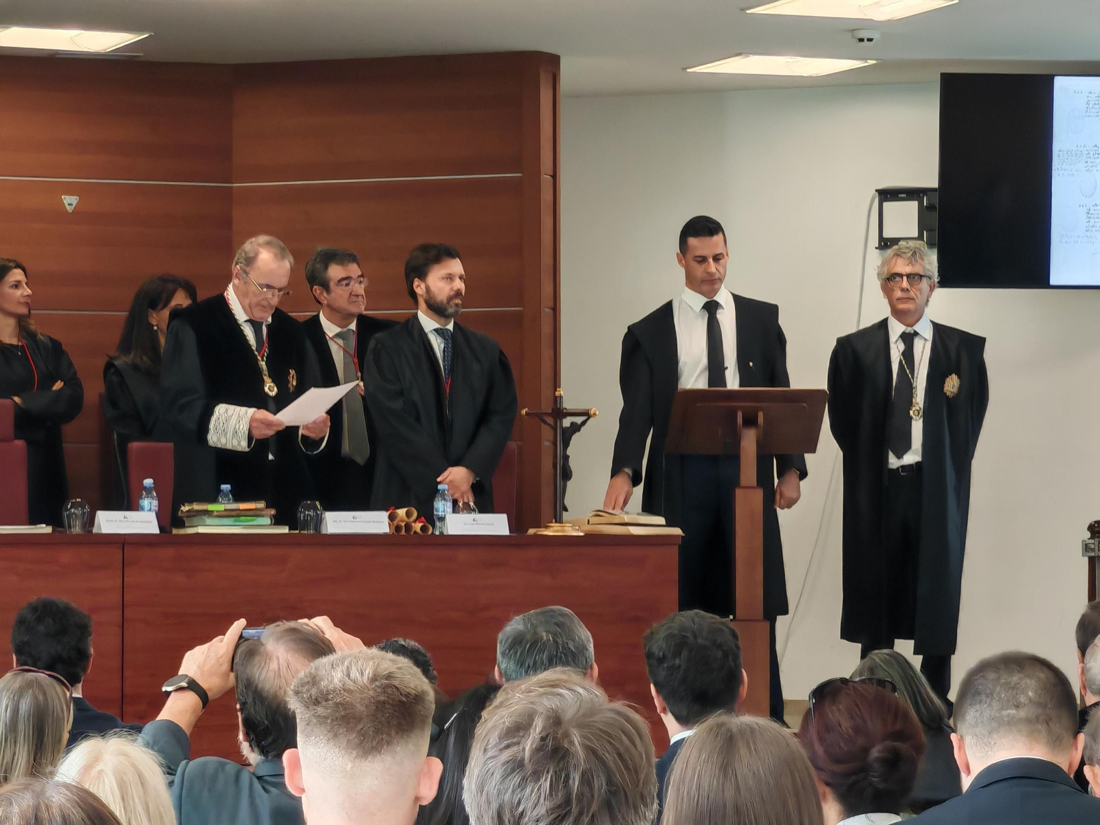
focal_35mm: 139
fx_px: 4417
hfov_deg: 14.2
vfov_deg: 10.7
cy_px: 412
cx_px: 550
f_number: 2.4
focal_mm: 8.67
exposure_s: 1/50
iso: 200
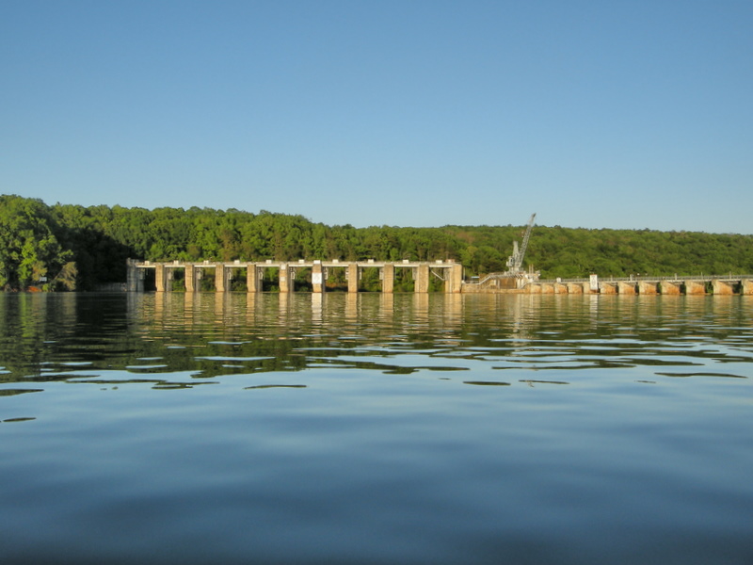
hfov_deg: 52.6
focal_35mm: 35
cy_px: 282
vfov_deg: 40.7
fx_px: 761
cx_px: 376
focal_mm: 7.5
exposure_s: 1/213
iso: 64
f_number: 5.4
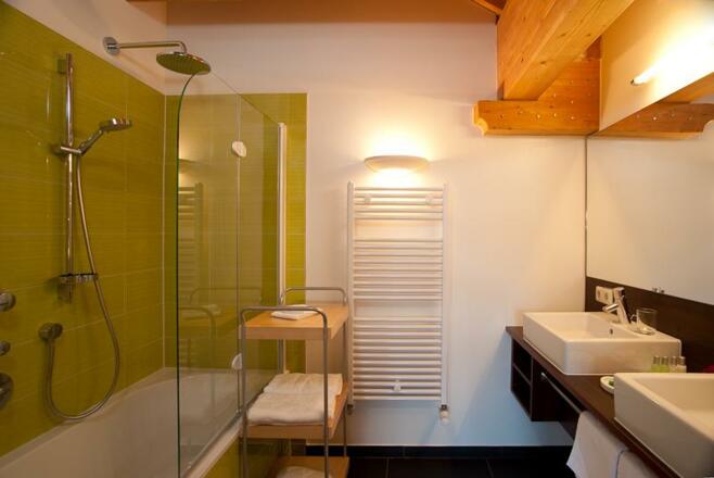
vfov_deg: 70.6
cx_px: 357
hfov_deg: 93.2
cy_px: 239
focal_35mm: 17
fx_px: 337
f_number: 8
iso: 200
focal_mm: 17
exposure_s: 1/5
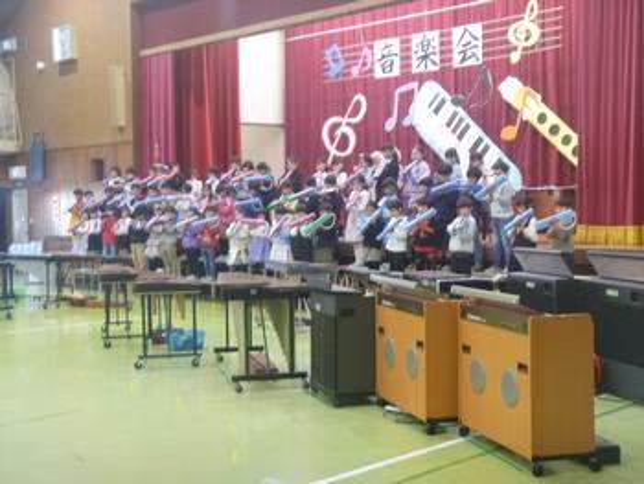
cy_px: 242
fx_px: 931
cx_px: 322
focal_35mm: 50
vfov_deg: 29.1
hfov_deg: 38.2
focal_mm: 9
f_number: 4.9
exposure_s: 1/13
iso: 400
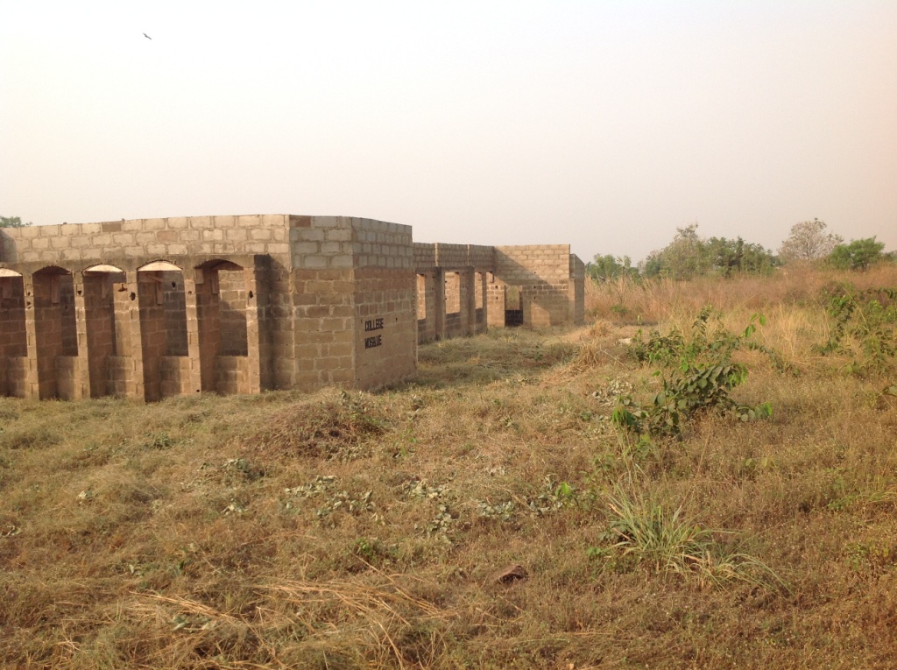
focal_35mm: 35
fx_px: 906
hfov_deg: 52.7
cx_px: 448
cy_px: 335
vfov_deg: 40.6
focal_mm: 4.28
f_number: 2.4
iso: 50
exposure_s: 1/864
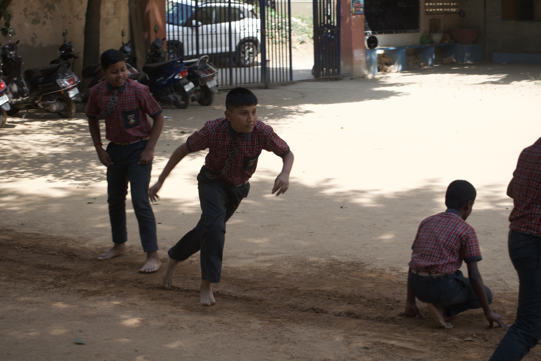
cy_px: 180
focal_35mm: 82
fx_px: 1240
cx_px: 270
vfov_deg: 16.6
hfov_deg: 24.6
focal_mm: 55
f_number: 6.3
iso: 100
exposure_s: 1/160
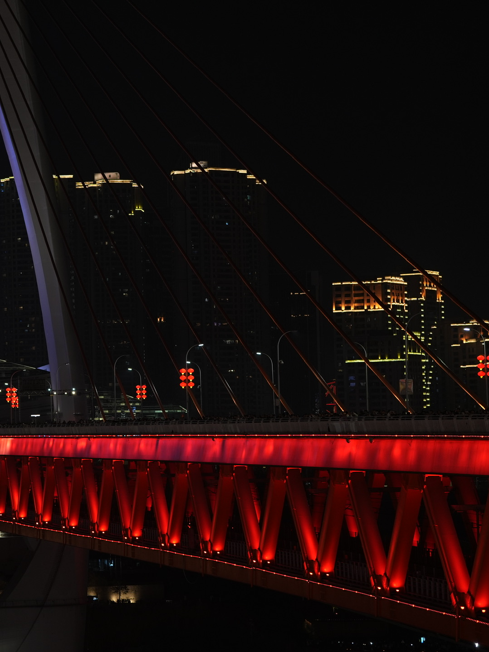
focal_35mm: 122
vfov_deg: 16.2
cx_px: 57
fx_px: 2299
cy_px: 325
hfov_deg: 12.1
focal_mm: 56
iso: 200
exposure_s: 1/100
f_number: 1.4
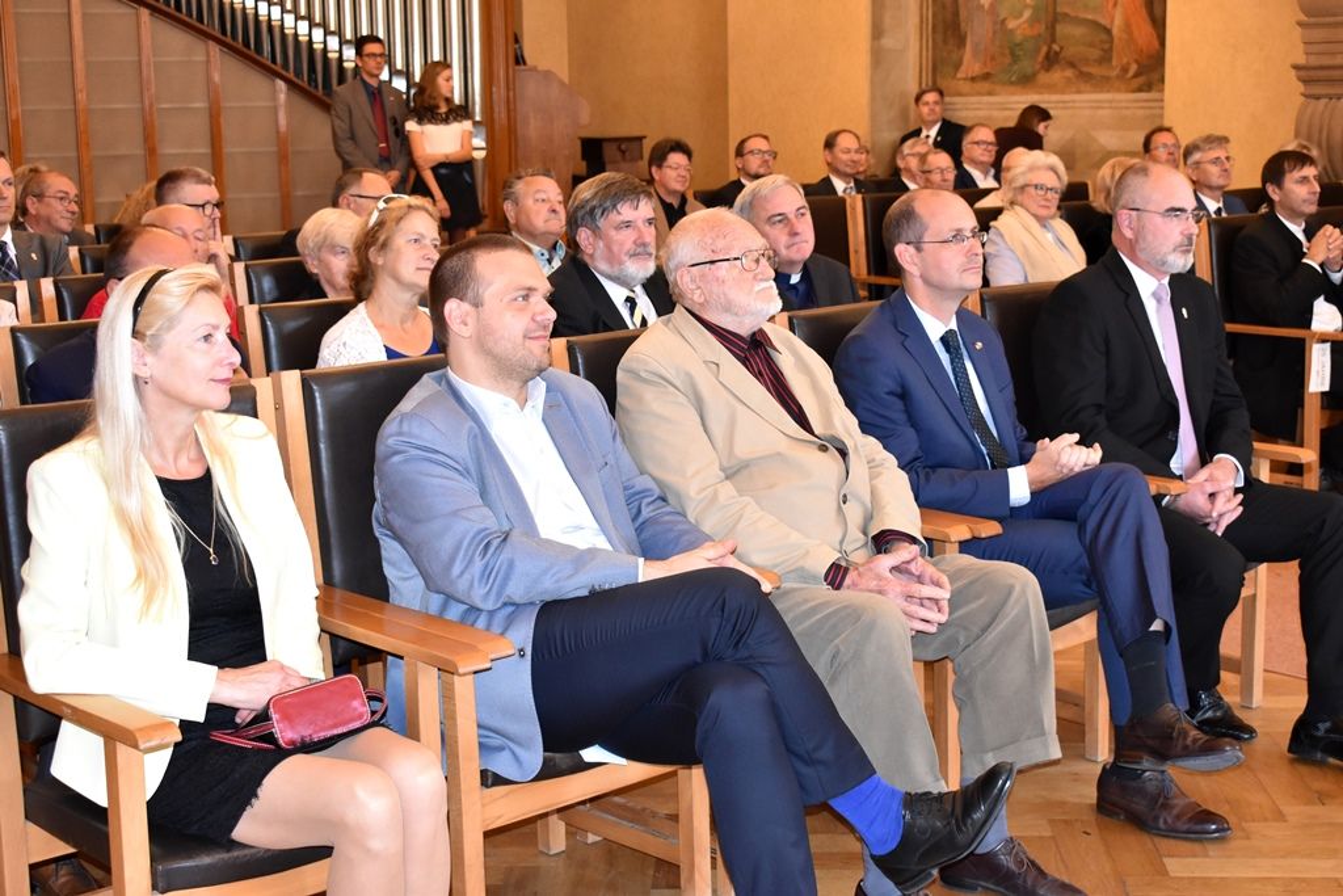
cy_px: 448
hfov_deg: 37.8
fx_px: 1959
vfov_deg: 25.8
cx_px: 672
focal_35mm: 52
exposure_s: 1/60
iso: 2000
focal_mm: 35
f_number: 5.6
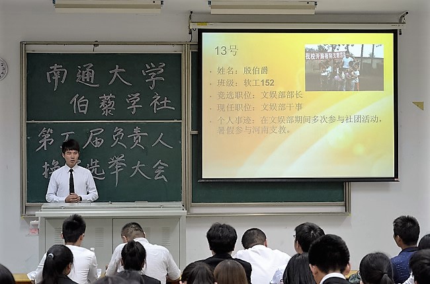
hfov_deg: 27.1
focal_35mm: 75
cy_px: 142
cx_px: 215
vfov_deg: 18.1
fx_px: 894
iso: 800
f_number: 5
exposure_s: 1/20
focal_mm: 50
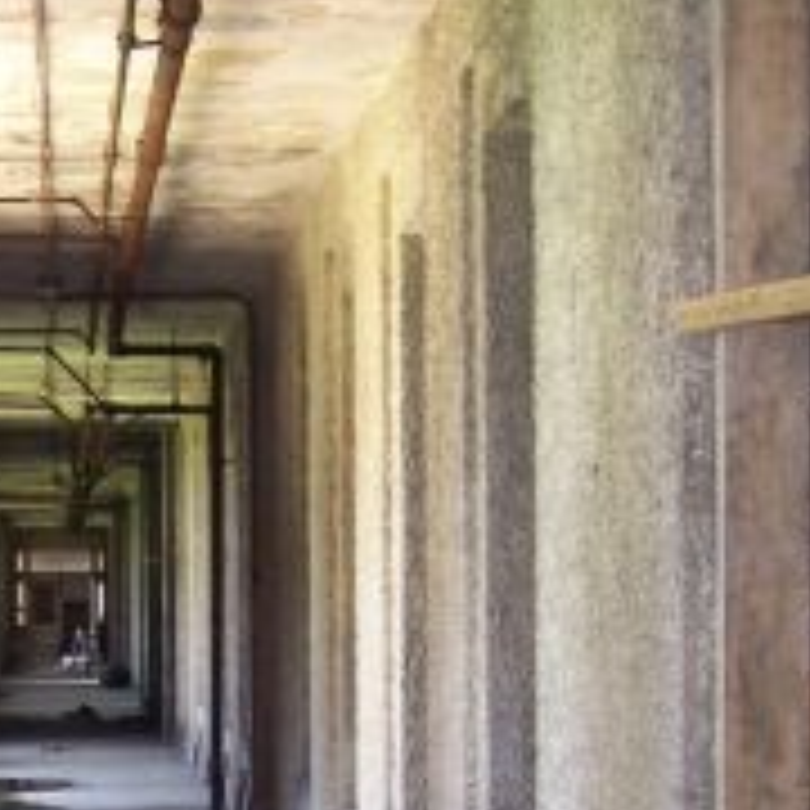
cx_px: 27
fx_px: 3547
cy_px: 808
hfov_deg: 12.9
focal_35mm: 134
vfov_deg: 12.9
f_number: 2.8
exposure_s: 1/60
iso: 140
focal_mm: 8
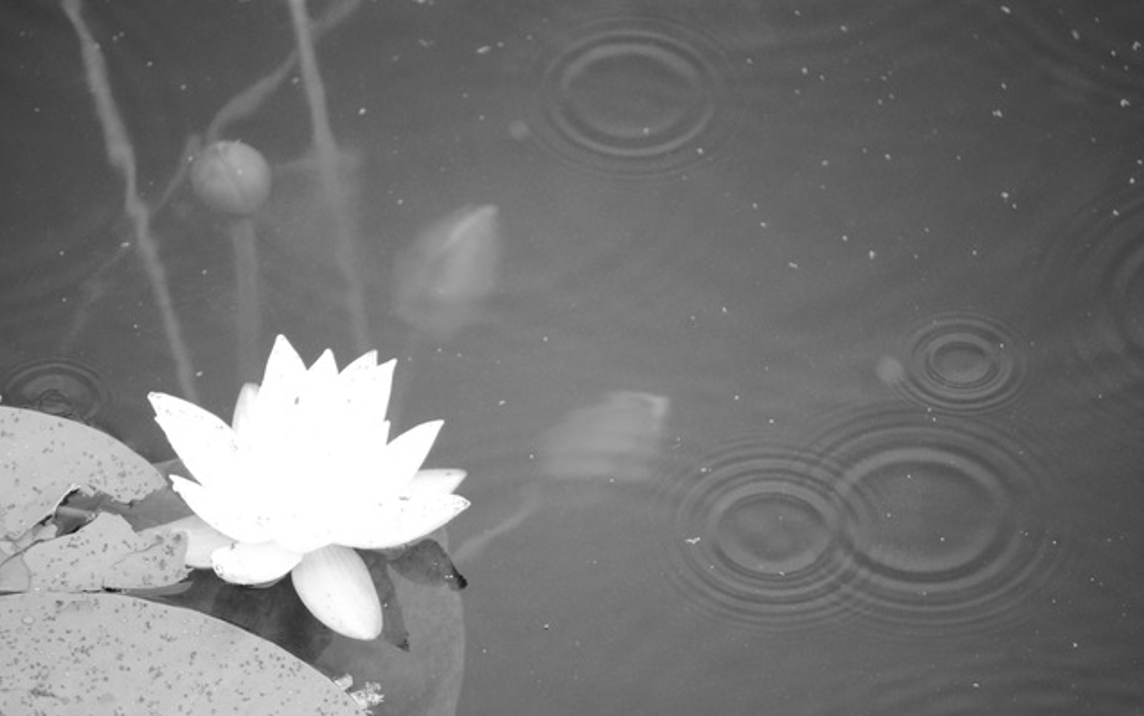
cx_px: 572
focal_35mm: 307
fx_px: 9575
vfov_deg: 4.3
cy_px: 378
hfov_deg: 6.8
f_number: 5.6
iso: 800
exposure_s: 1/1000
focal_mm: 200
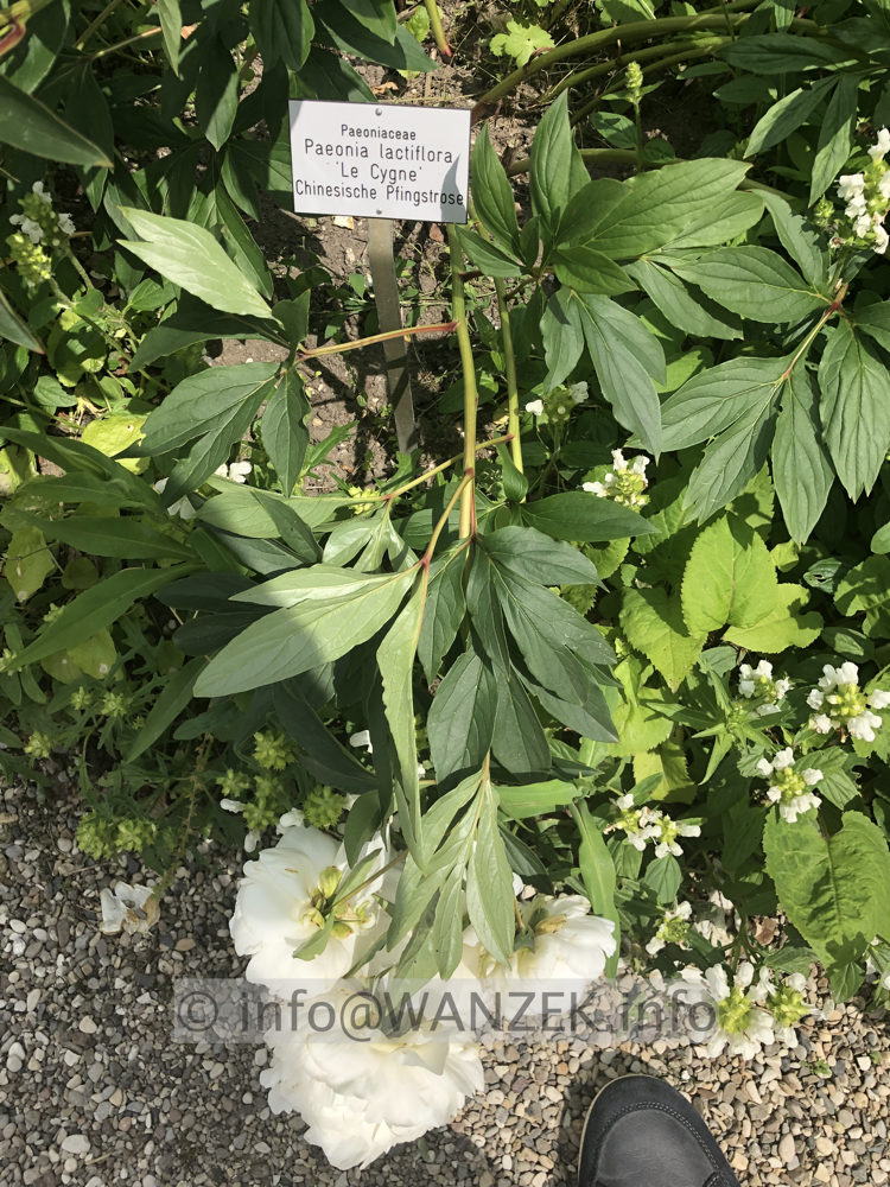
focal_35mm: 28
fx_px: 960
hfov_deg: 49.7
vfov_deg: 63.4
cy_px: 594
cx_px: 445
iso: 20
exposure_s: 1/1600
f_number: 1.8
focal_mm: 4
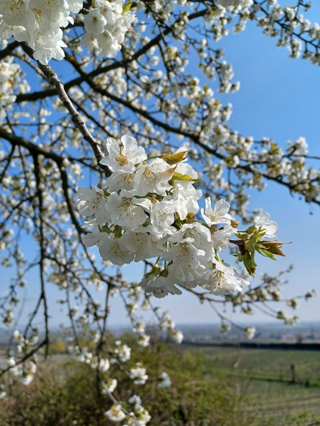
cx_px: 154
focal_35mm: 26
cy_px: 217
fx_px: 320
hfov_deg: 53.1
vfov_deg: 67.3
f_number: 1.8
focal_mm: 4.6
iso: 32
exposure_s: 1/554
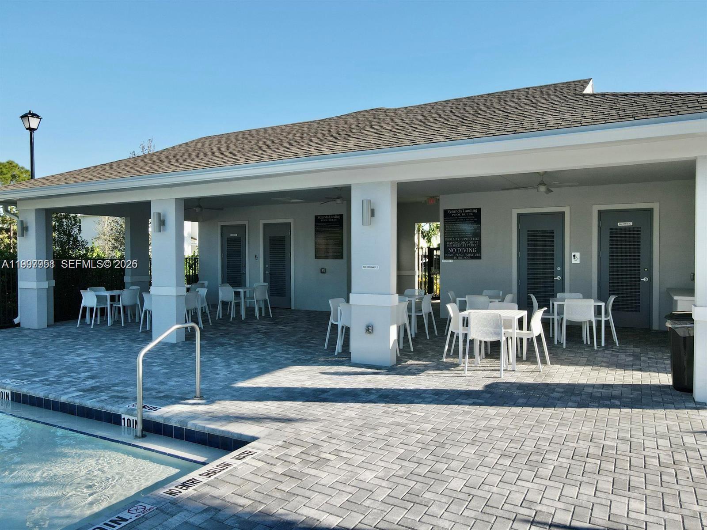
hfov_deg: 71.6
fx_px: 490
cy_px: 265
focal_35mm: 24
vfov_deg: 56.8
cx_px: 354
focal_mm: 4.5
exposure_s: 1/350
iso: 100
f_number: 2.8
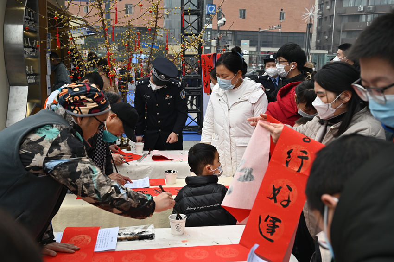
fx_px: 405
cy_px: 131
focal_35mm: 37
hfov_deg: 51.9
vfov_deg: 35.9
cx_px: 197
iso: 200
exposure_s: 1/250
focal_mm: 37
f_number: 5.6
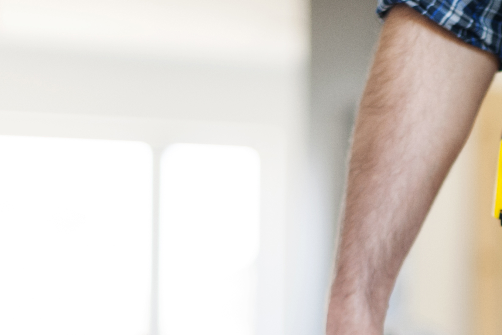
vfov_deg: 10.5
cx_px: 598
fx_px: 1785
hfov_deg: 15.4
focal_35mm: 128
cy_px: 424
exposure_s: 1/80
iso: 100
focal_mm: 50
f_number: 1.8
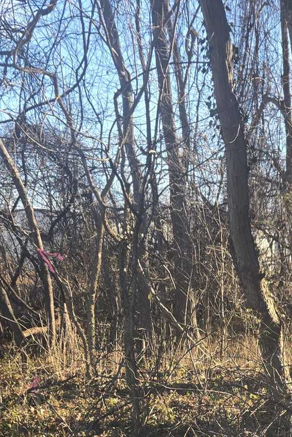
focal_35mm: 70
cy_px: 455
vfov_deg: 26.9
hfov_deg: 19.2
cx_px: 251
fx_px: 851
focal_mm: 5.4
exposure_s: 1/309
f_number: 1.8
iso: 25
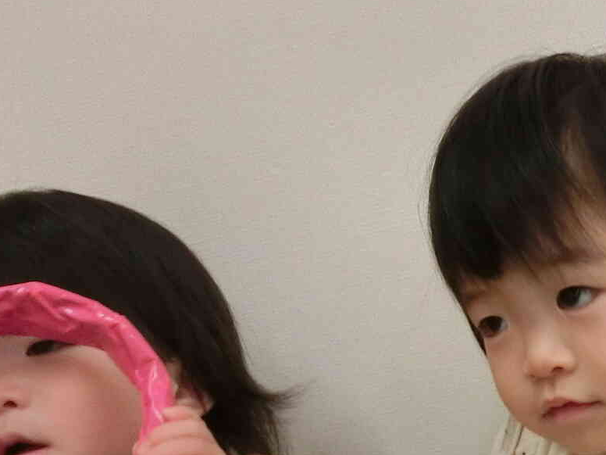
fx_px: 1155
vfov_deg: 21.6
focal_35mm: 66
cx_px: 716
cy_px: 432
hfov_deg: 26.3
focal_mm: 4.5
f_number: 3.5
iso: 400
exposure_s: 1/80
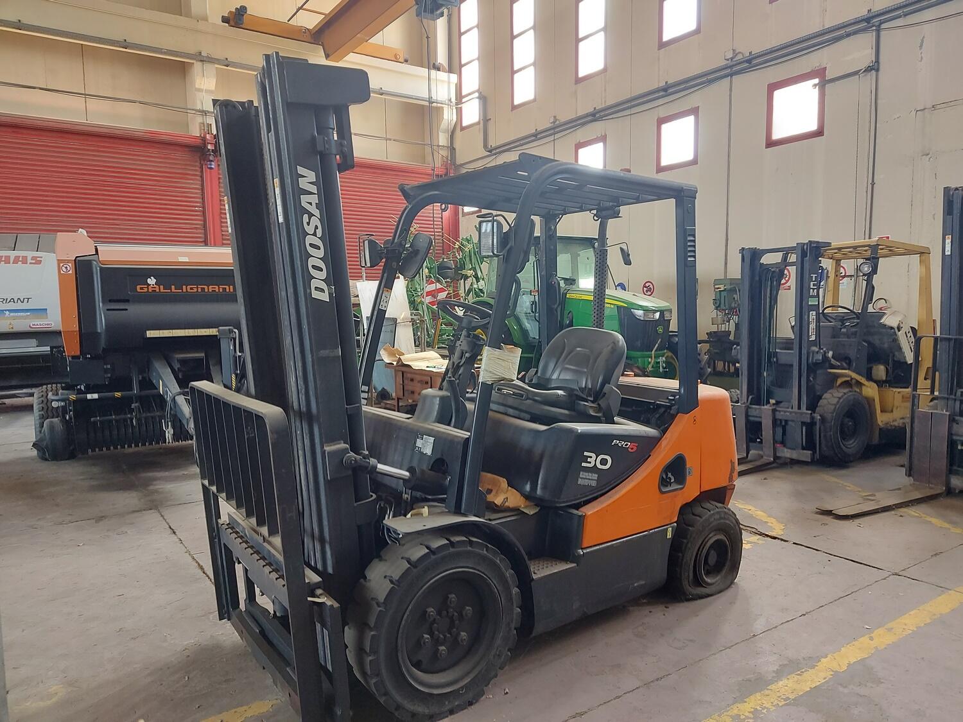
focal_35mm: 24
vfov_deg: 56.8
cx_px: 482
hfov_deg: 71.6
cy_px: 361
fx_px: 668
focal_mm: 5.23
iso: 200
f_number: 1.8
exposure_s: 1/33
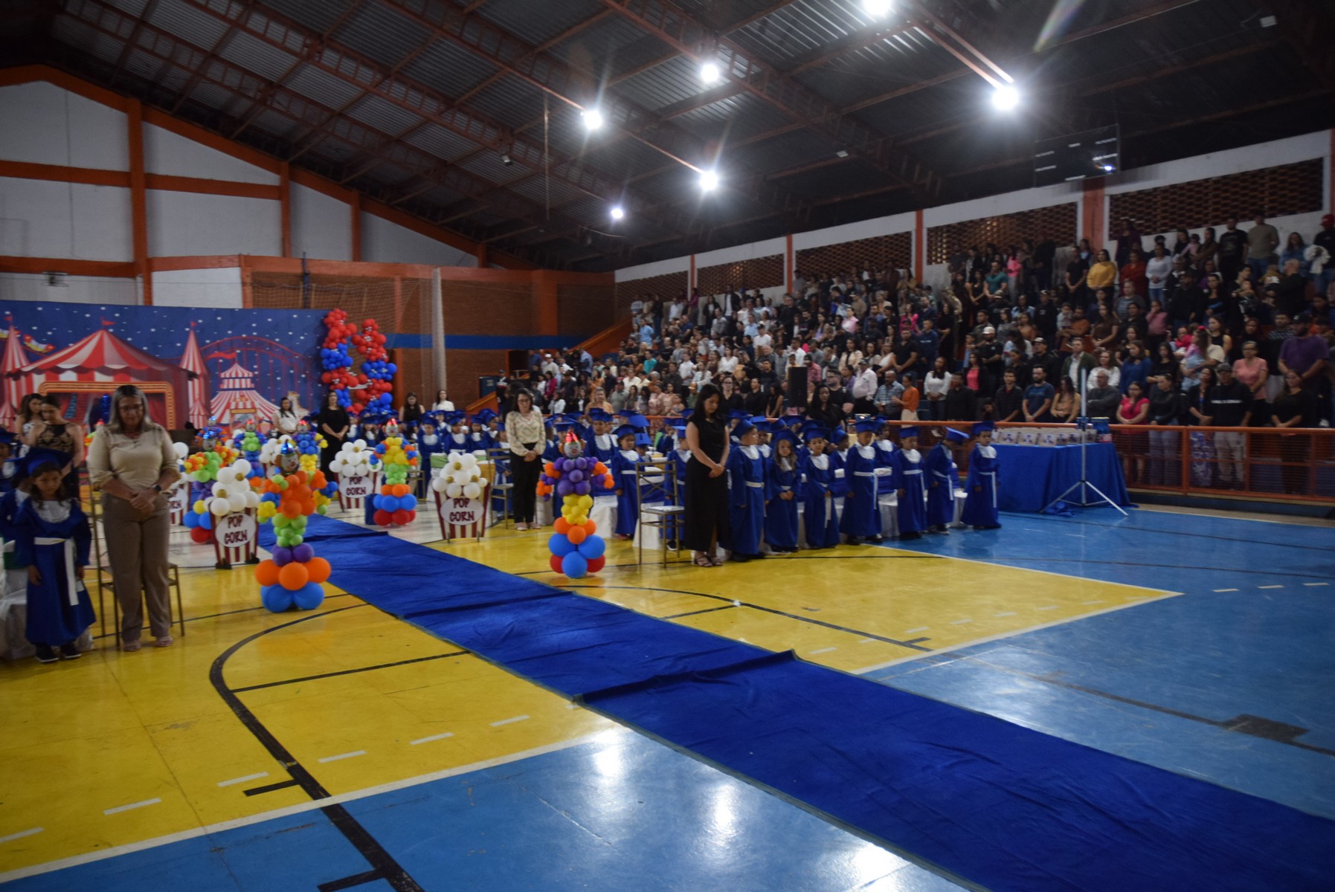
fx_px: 1002
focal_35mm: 27
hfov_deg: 67.3
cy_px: 446
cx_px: 668
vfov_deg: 48.0
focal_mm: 18
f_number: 3.5
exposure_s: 1/60
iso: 1000
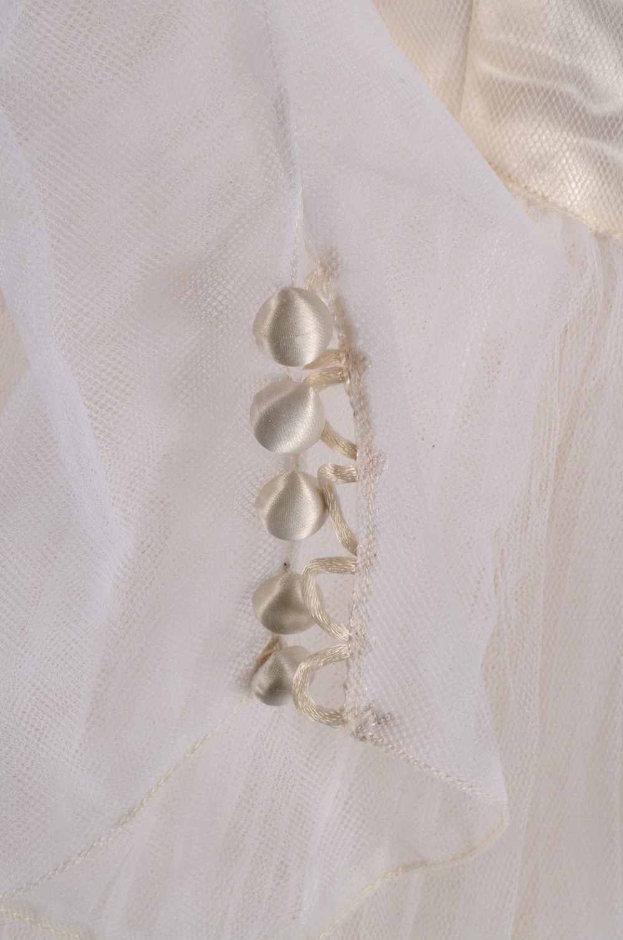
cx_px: 312
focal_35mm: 66
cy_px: 470
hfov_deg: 20.5
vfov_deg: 30.6
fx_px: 1721
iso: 100
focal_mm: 44
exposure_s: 1/80
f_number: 16
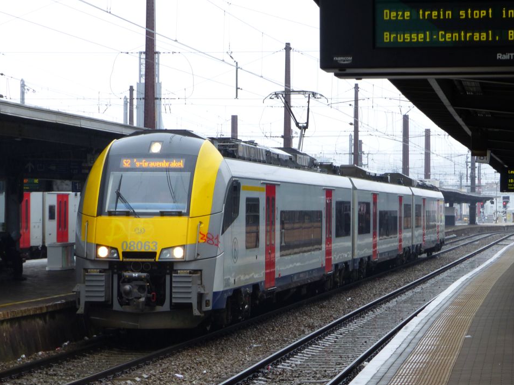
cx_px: 262
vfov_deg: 10.7
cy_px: 209
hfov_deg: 14.3
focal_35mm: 138
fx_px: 2049
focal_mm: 19.6
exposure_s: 1/40
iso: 100
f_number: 5.6
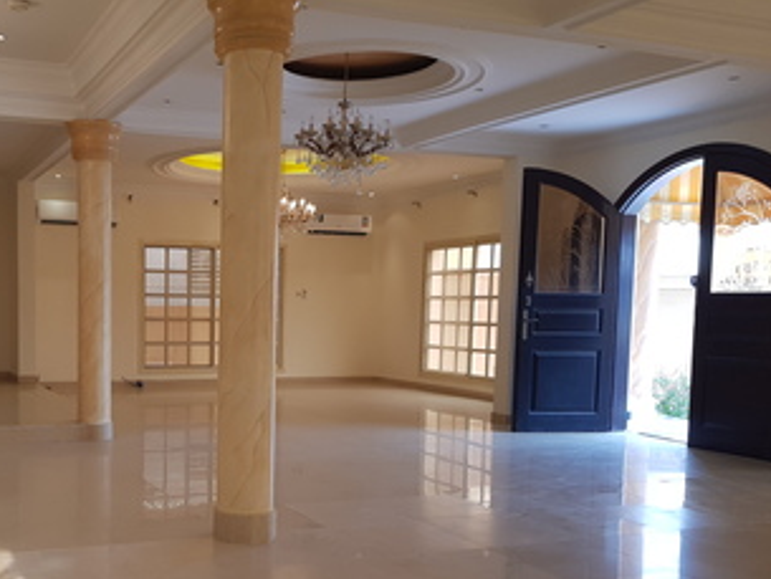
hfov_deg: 46.6
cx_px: 221
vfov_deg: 36.4
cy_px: 391
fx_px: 869
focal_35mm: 39
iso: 50
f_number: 1.7
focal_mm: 4.2
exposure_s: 1/100
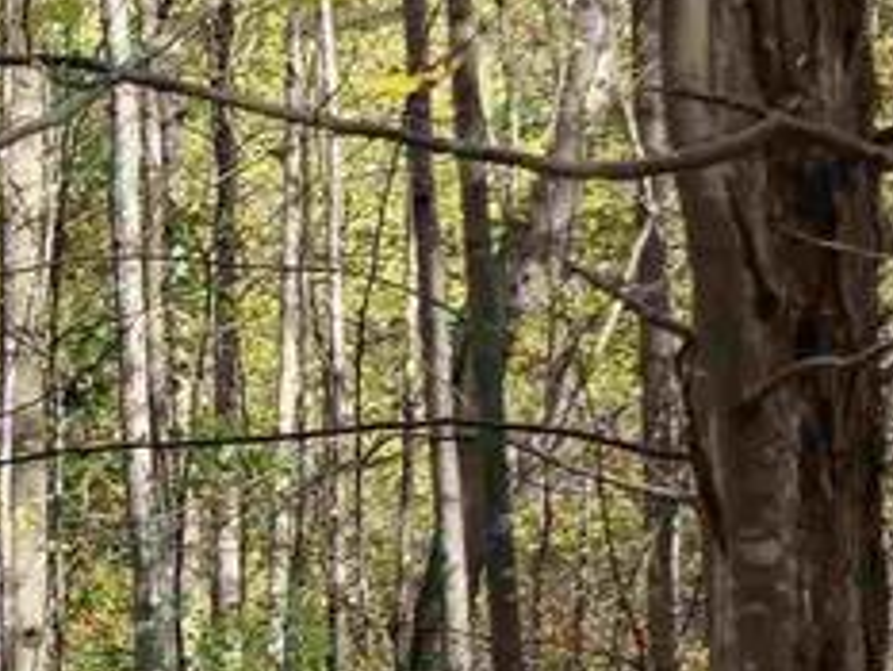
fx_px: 3665
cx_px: -1069
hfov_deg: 11.9
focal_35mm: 142
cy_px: 391
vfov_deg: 10.5
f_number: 1.7
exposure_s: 1/1751
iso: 80
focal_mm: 6.3
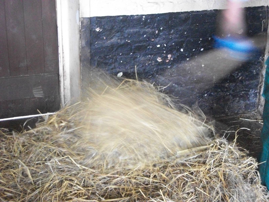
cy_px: 101
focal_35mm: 62
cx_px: 134
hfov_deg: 31.2
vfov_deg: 23.7
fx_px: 482
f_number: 4.1
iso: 800
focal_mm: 11
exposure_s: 1/10
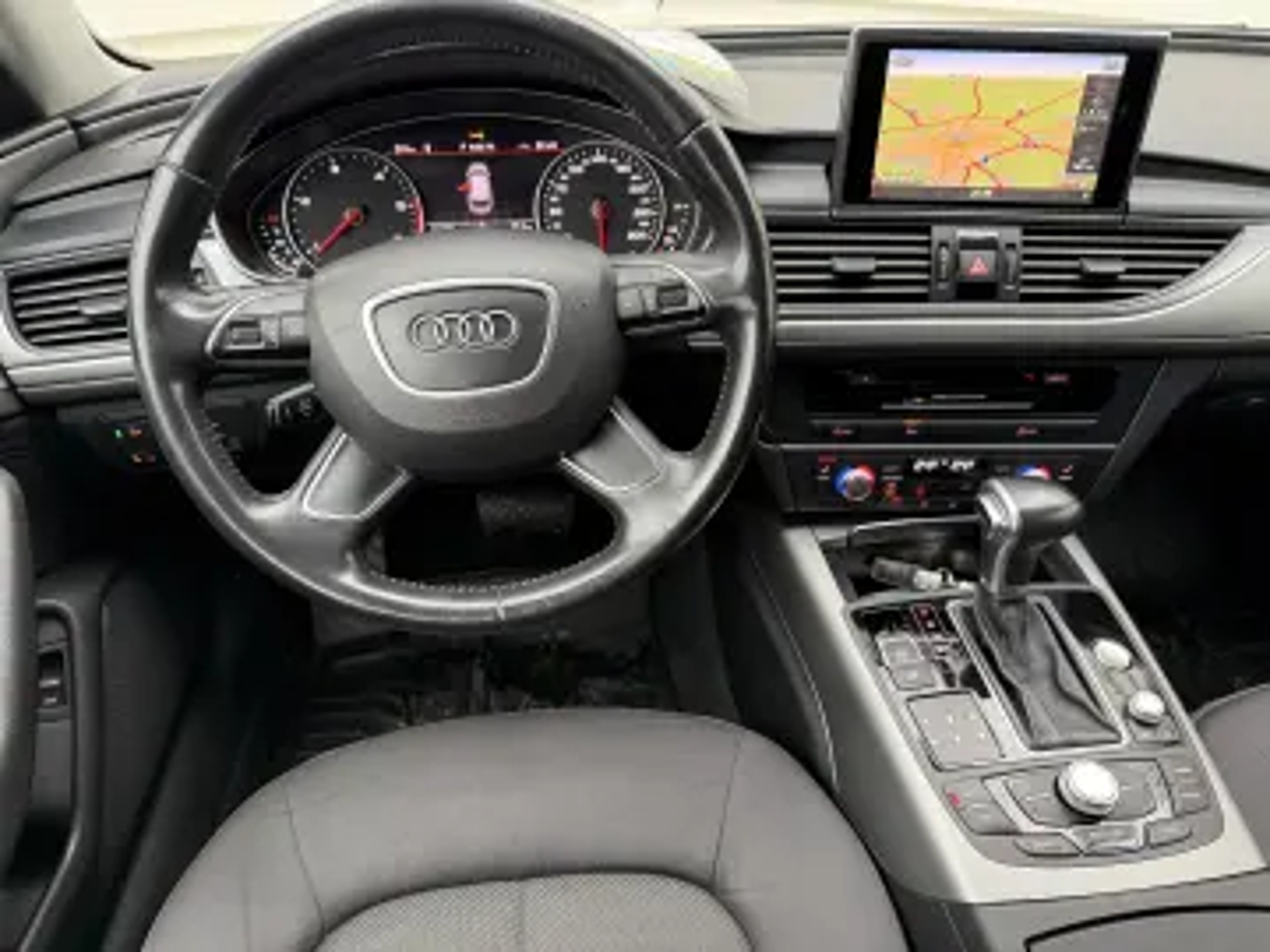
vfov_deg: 56.8
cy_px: 476
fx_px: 881
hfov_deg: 71.6
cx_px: 635
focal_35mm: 24
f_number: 1.78
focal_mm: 6.76
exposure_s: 1/60
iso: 250
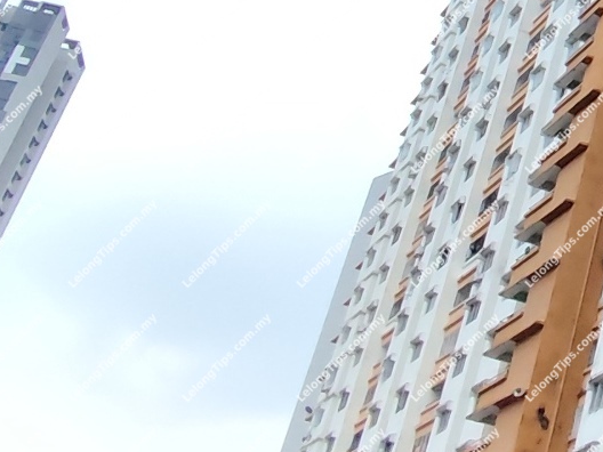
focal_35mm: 74
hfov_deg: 19.3
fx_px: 1289
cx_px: 1107
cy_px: -252
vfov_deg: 17.6
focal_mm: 1.65
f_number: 2.2
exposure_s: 1/775
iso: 50
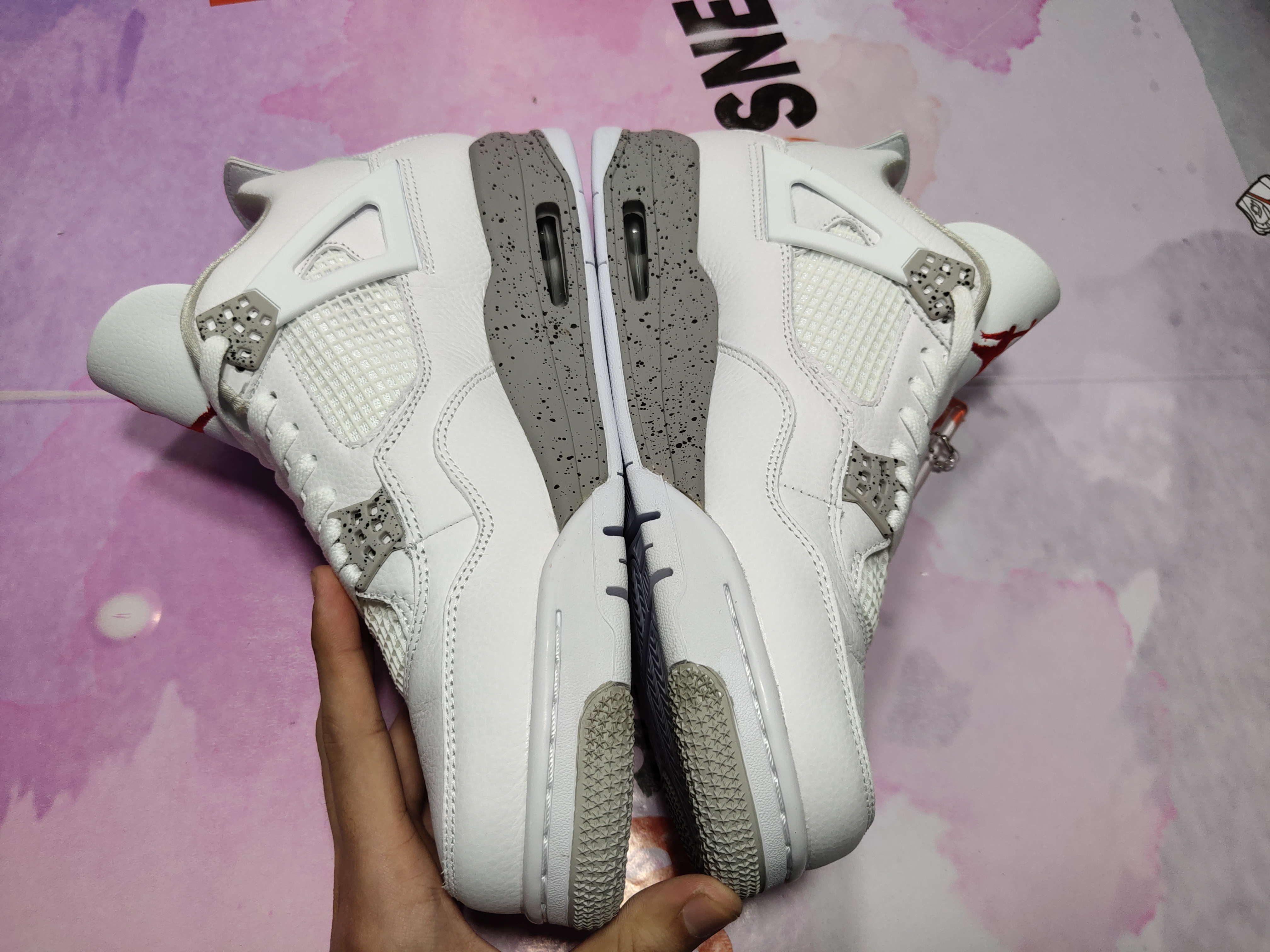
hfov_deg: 60.0
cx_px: 635
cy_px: 476
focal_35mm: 30
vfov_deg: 46.8
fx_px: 1101
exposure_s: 1/104
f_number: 1.79
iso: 50
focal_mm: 4.35
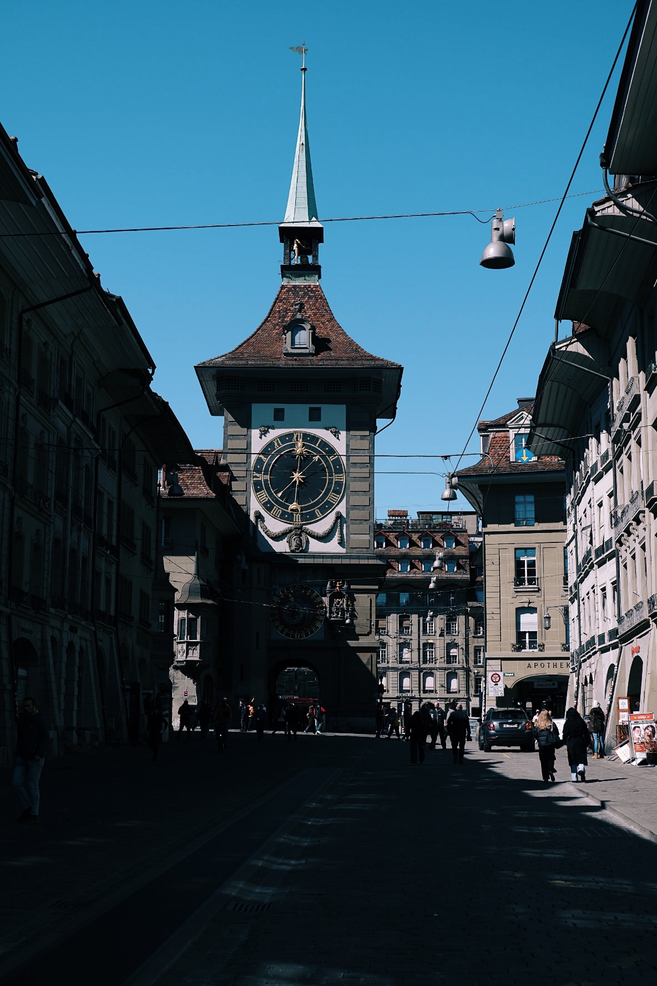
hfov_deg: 28.1
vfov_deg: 41.1
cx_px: 328
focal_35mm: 48
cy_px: 493
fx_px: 1314
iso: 100
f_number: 5.6
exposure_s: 1/800
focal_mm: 32.3
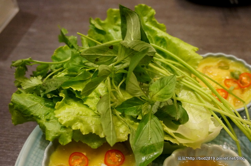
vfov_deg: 34.1
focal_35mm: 39
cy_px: 83
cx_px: 126
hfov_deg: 49.6
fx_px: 272
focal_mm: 26
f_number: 4.5
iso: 3200
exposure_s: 1/25
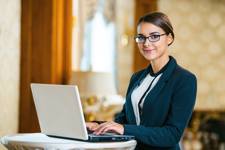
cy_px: 75
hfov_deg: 12.1
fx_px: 1063
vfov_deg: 8.1
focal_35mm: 170
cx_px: 112
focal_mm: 170
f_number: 3.5
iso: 250
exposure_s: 1/125
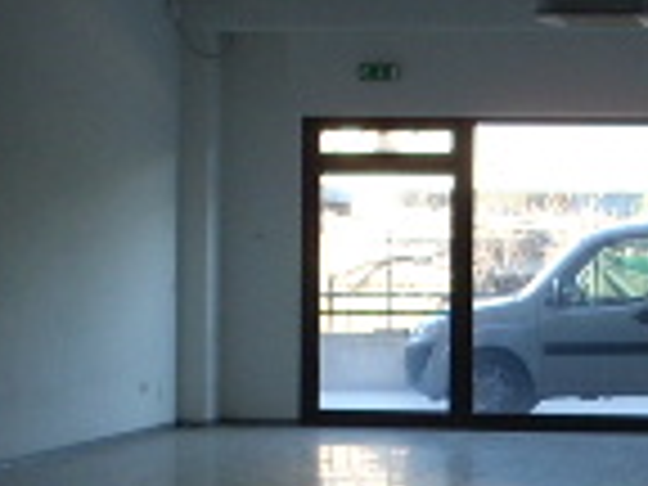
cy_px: 410
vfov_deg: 9.0
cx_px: 508
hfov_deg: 12.0
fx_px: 3070
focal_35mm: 164
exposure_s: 1/57.5
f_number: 2.8
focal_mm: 6.2
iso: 64
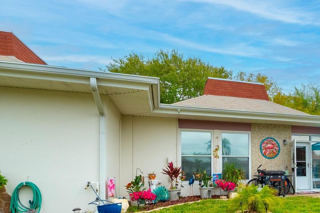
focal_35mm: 27
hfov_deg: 62.5
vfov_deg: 46.7
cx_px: 250
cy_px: 151
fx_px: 240
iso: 400
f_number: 8
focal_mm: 10
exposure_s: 1/5000
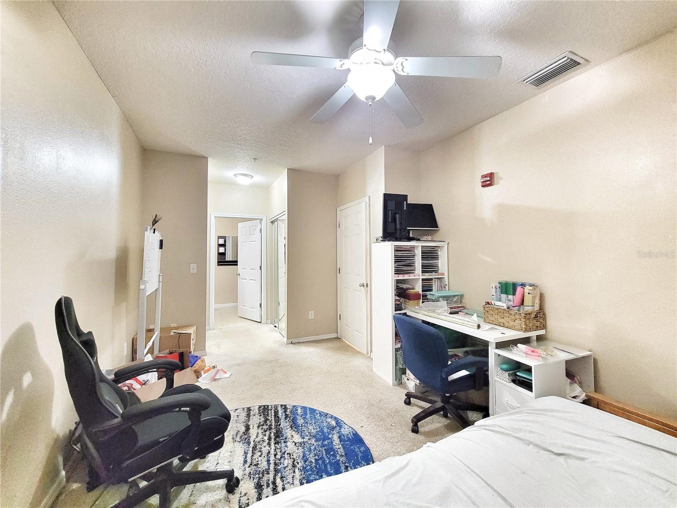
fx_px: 254
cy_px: 254
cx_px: 338
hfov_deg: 106.2
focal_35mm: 13
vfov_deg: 89.9
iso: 800
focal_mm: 2.2
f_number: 2.2
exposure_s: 1/24
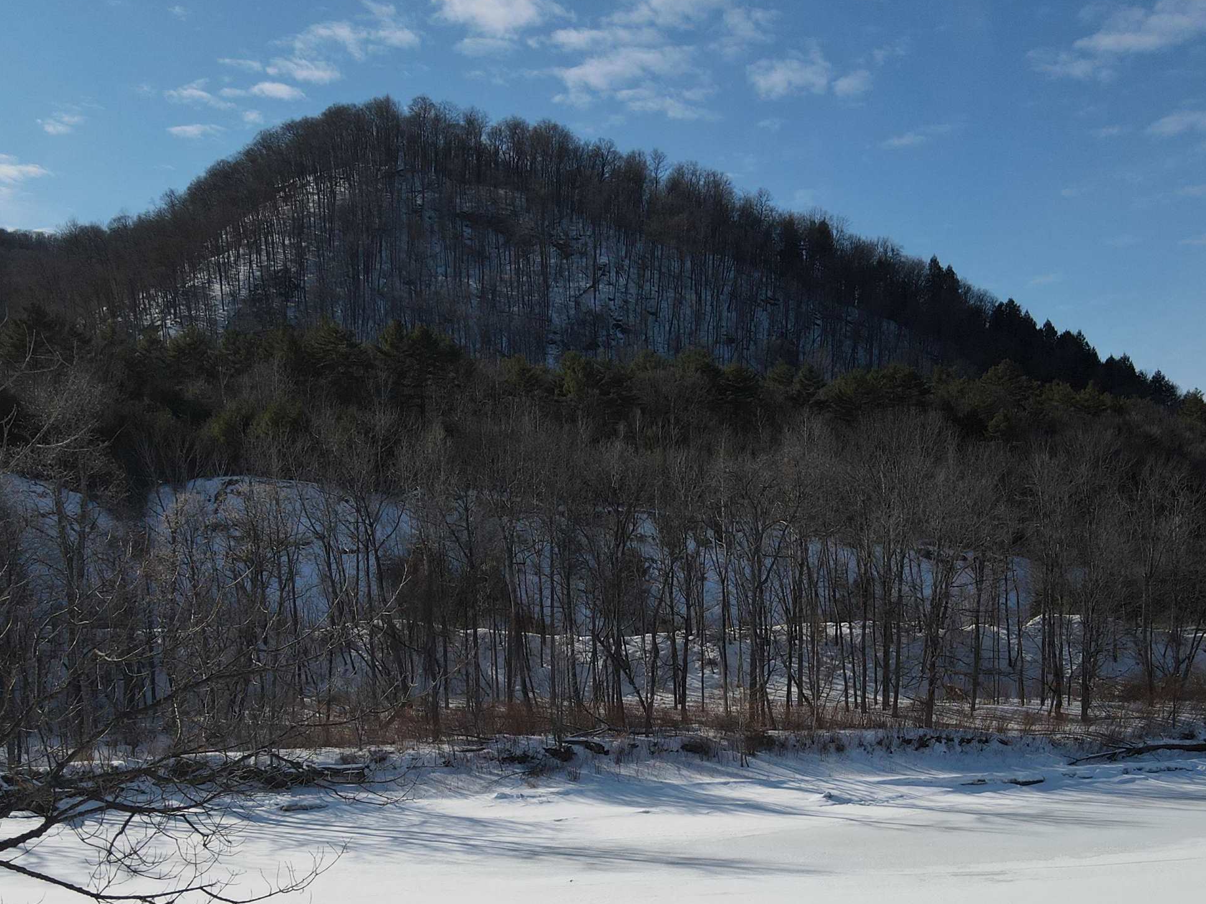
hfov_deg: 48.9
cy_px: 707
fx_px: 1324
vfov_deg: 36.6
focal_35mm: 38
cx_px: 655
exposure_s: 1/1500
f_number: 2.8
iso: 100
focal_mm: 4.5
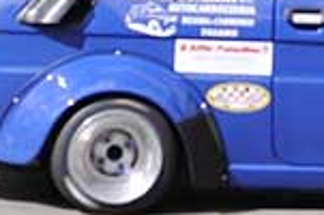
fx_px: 2394
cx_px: 393
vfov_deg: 5.1
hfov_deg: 7.7
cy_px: -61
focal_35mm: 267
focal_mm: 55
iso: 100
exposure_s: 1/200
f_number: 7.1
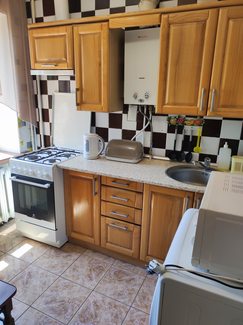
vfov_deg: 69.4
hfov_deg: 54.8
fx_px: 234
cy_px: 162
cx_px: 122
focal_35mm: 25
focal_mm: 4.7
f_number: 1.79
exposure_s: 1/100
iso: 193
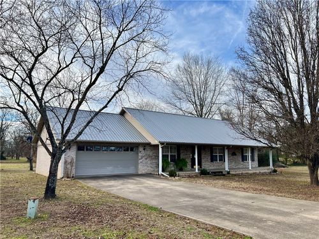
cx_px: 160
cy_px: 120
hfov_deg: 67.3
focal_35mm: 26
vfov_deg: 53.1
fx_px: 240
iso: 50
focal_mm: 5.7
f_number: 1.5
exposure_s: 1/1311
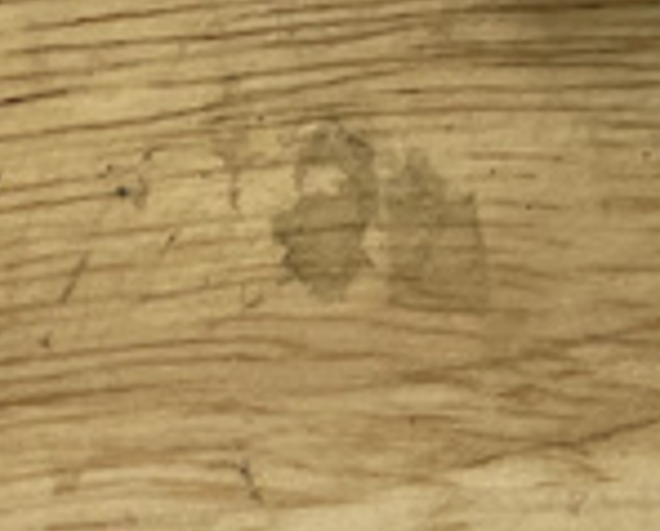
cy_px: -558
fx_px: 2681
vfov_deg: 10.3
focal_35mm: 137
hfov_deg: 12.6
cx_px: 1235
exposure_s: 1/120
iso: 100
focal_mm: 4.2
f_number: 1.6
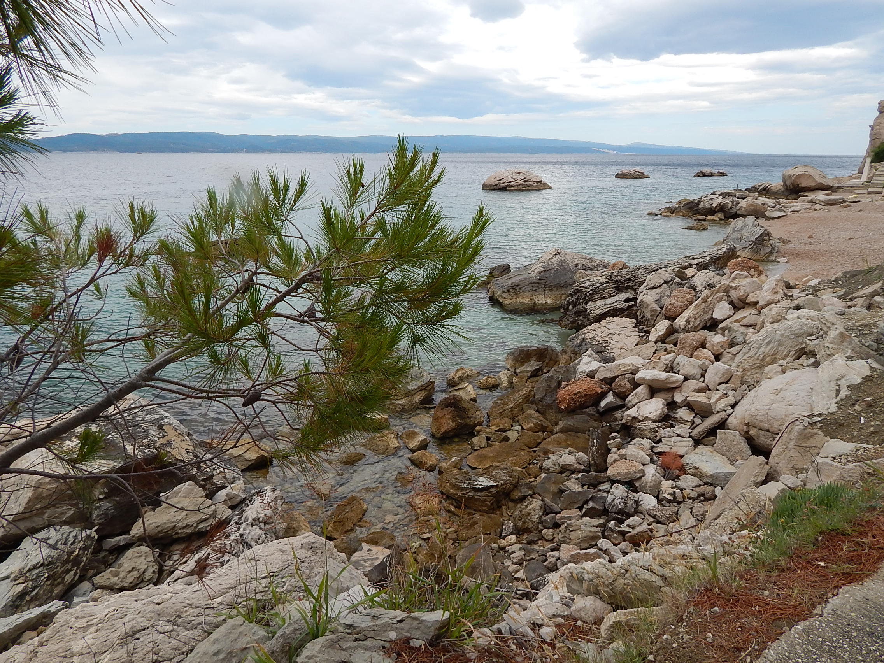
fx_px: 587
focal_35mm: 23
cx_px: 442
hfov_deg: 73.9
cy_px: 332
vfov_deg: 58.9
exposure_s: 1/800
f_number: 3
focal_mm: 4
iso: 125
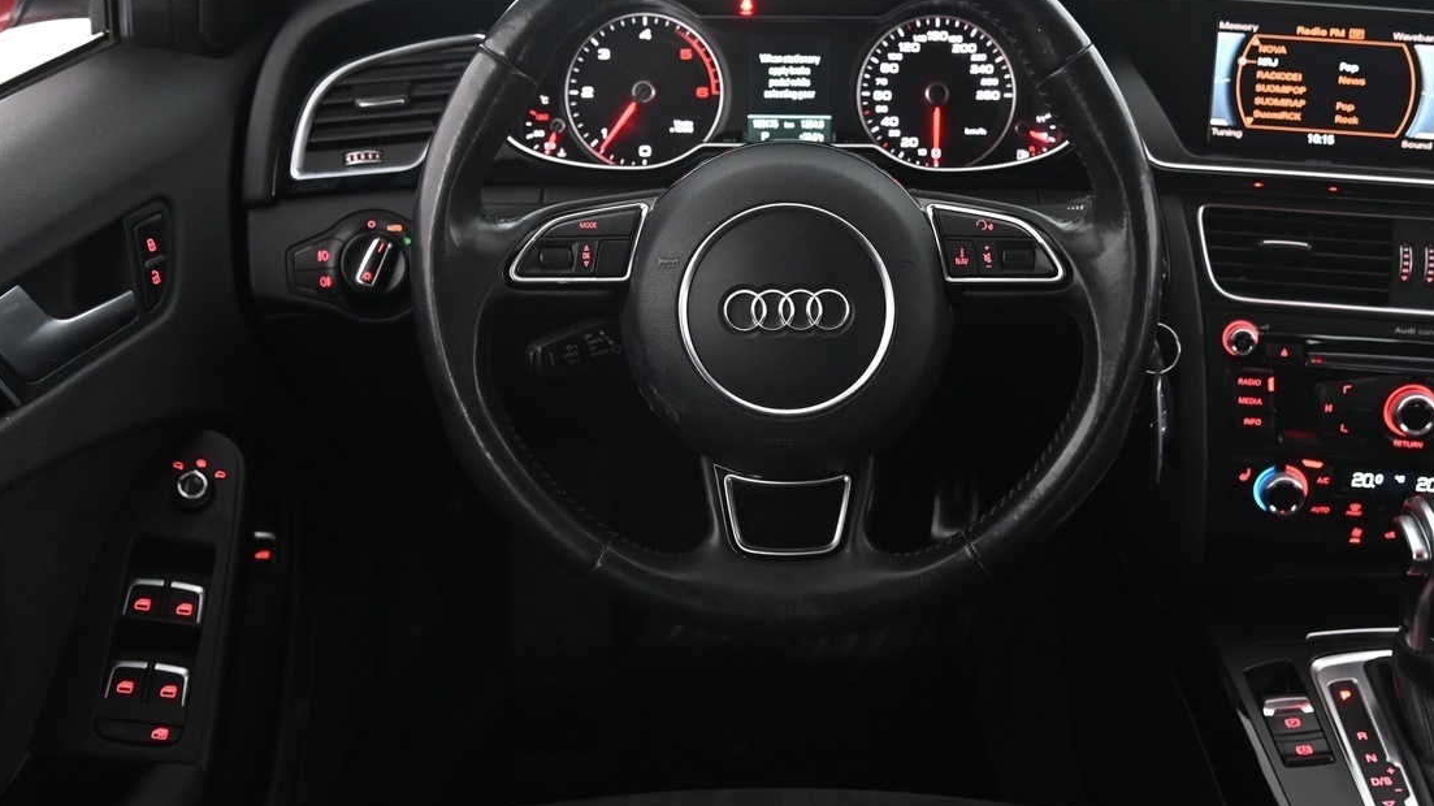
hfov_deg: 53.9
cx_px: 801
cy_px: 381
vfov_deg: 32.0
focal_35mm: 37
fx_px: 1407
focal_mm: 24
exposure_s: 1/20
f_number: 4
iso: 2000
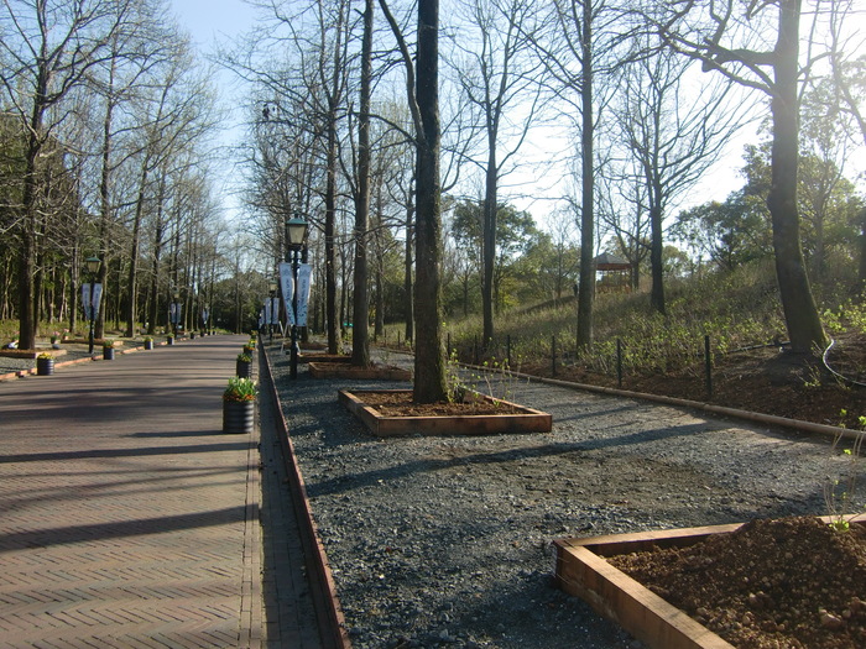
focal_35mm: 28
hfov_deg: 63.4
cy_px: 324
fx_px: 700
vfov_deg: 49.7
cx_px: 433
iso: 64
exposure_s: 1/640
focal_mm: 4.9
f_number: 2.6
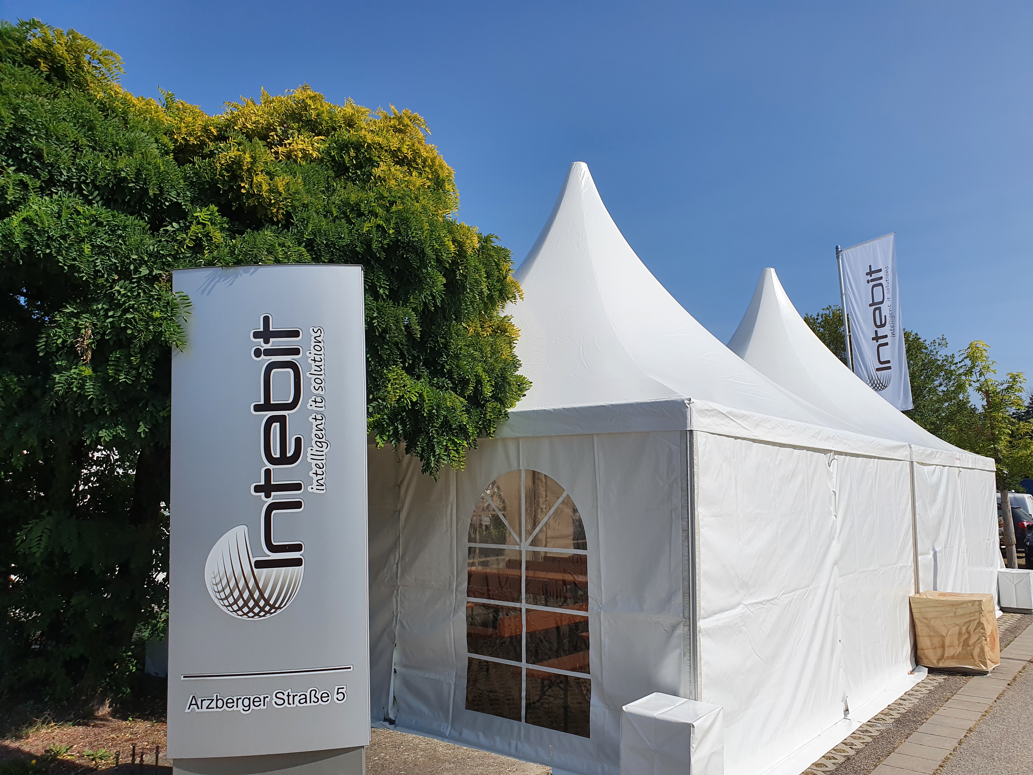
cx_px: 516
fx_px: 776
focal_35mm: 26
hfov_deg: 67.3
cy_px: 388
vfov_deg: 53.1
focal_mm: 4.32
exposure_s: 1/3744
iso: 50
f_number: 2.4
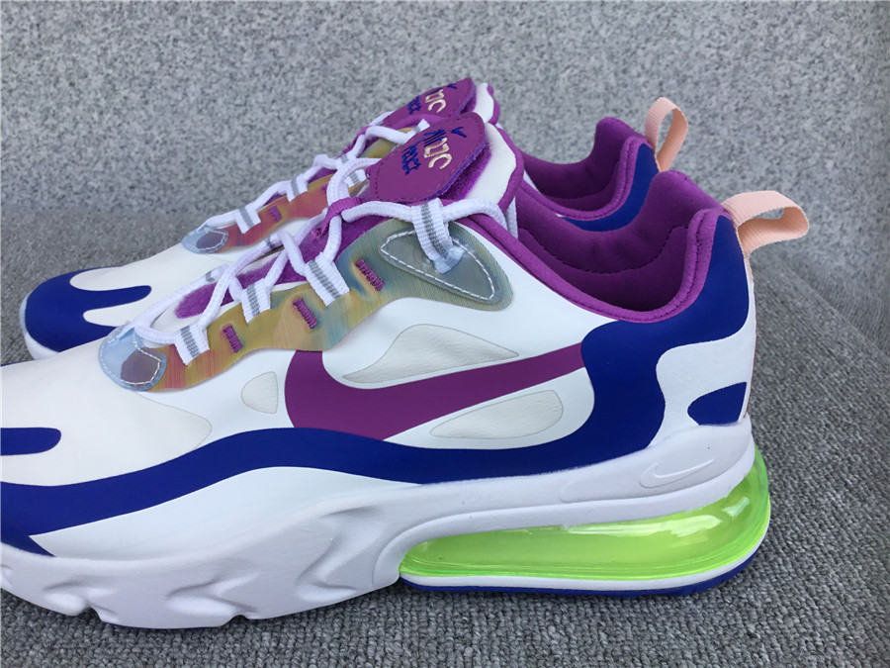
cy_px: 334
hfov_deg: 58.4
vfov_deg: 45.4
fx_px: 797
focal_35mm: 31
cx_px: 445
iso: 25
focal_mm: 3.3
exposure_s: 1/509
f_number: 2.4
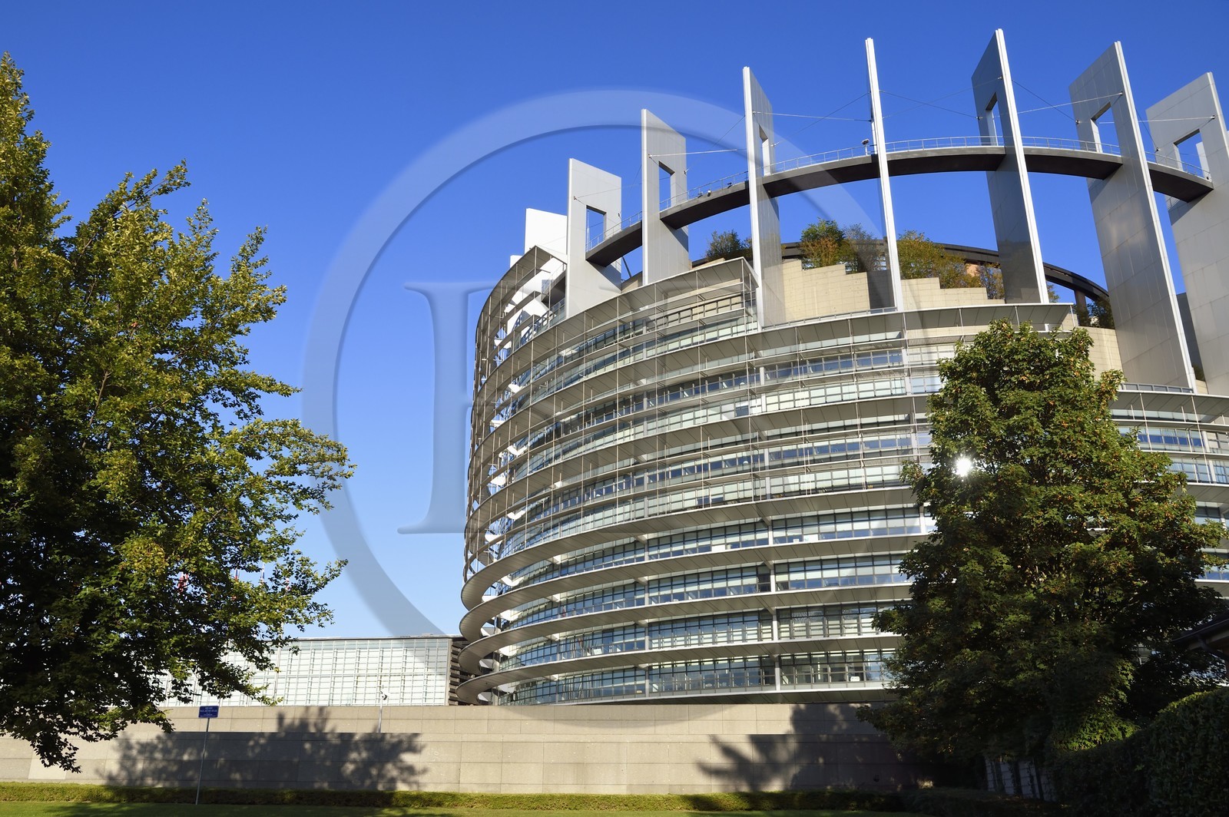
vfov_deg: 43.5
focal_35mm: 30
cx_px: 614
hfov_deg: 62.0
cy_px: 408
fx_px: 1023
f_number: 11
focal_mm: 30
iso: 200
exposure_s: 1/250
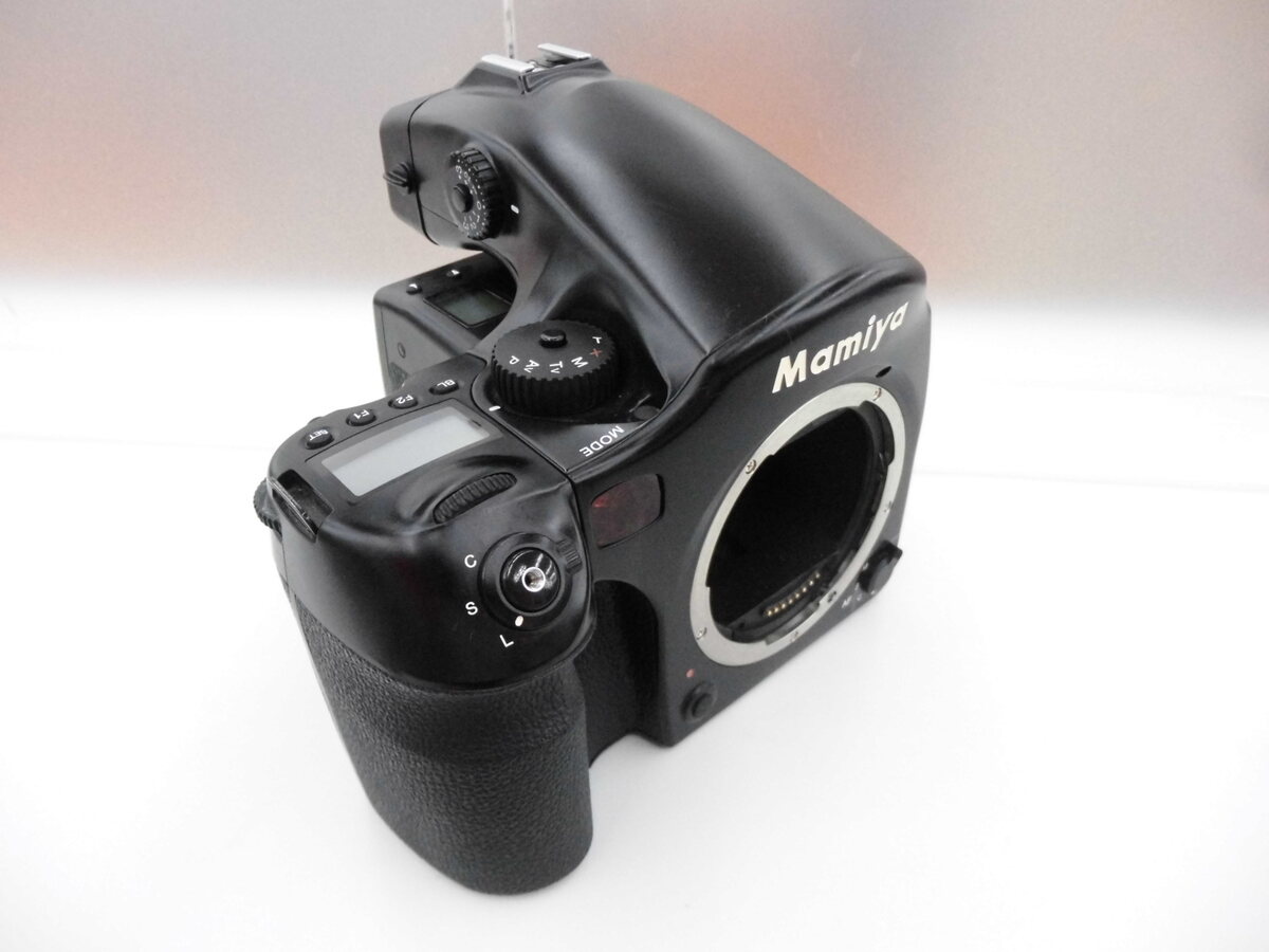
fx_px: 916
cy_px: 476
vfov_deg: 54.9
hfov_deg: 69.4
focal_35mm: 25
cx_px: 634
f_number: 3
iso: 500
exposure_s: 1/125
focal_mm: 4.5
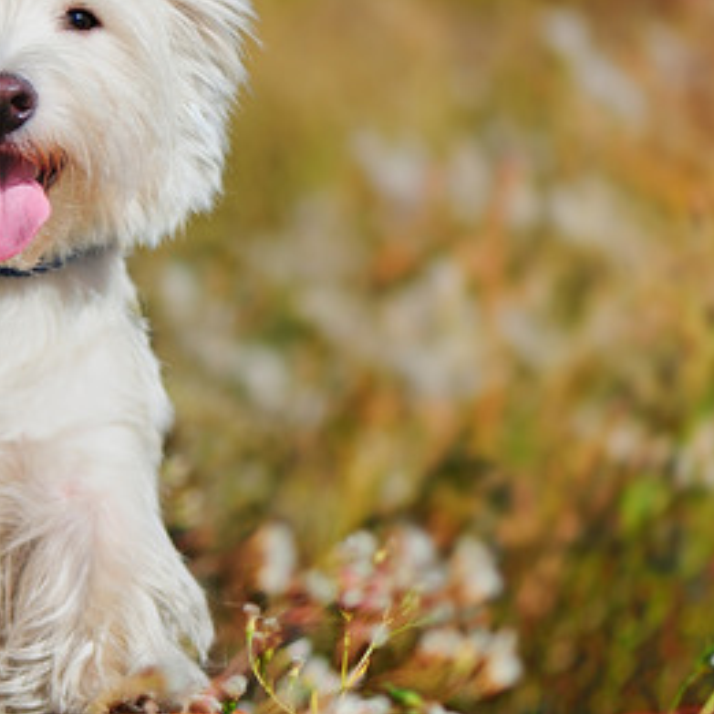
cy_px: 354
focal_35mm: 267
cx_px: -27
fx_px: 6231
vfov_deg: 6.6
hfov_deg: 6.5
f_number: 3.2
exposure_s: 1/4000
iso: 200
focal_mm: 105
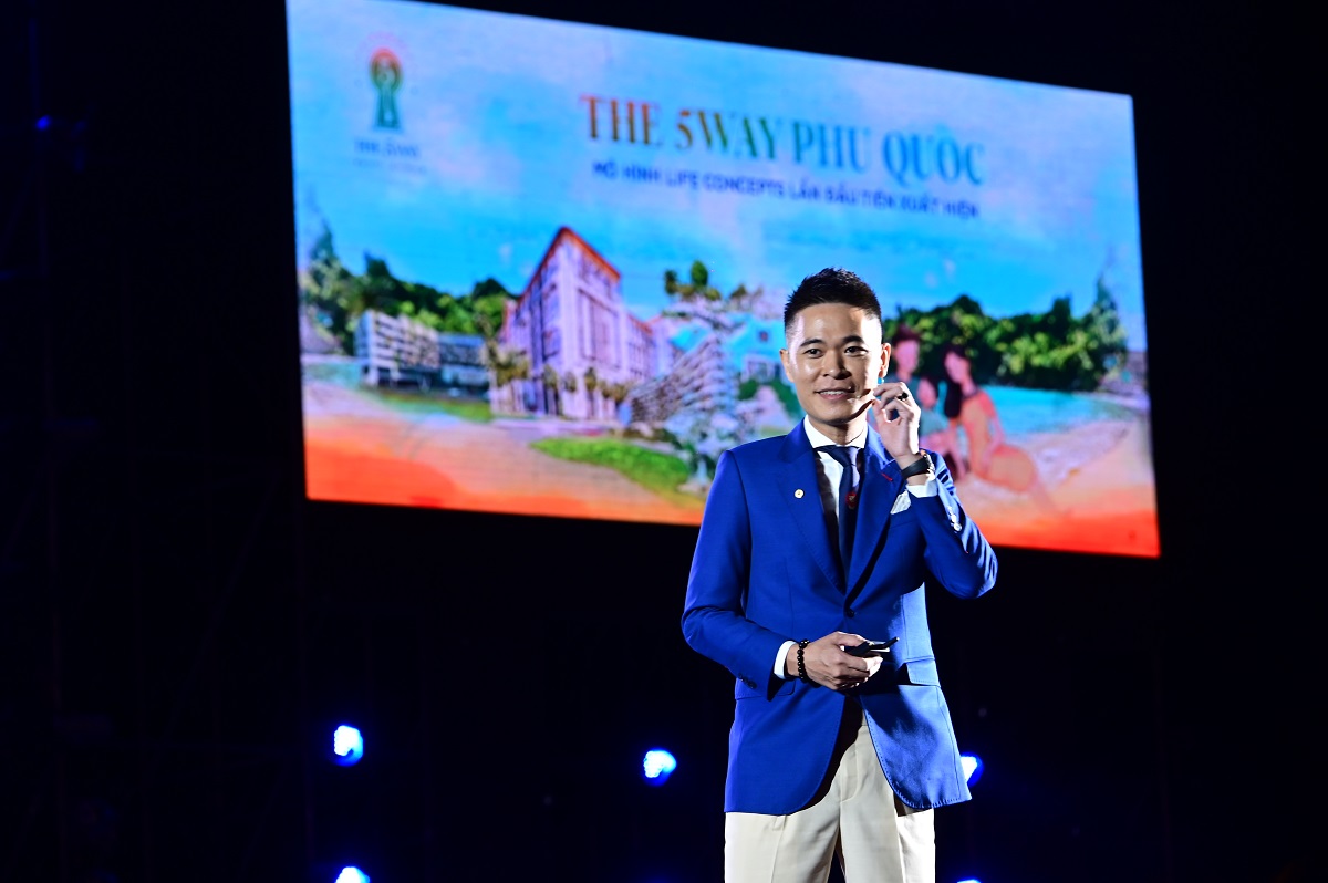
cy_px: 442
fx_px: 5897
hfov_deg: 12.8
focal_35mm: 160
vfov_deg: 8.6
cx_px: 664
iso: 1000
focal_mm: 160
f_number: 7.1
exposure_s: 1/100
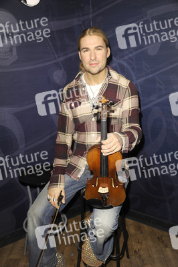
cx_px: 89
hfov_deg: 36.8
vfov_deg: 53.2
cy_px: 134
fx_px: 267
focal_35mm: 36
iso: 800
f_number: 5.6
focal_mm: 36
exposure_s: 1/100
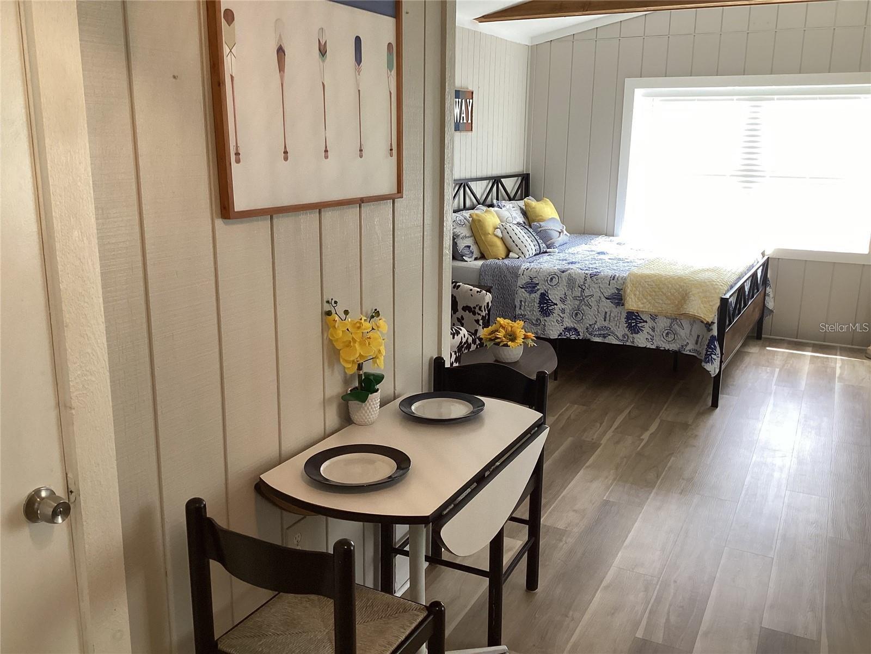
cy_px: 327
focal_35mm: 31
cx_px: 436
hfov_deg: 58.4
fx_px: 780
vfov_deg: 45.4
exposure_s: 1/60
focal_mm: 3.3
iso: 100
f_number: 2.4
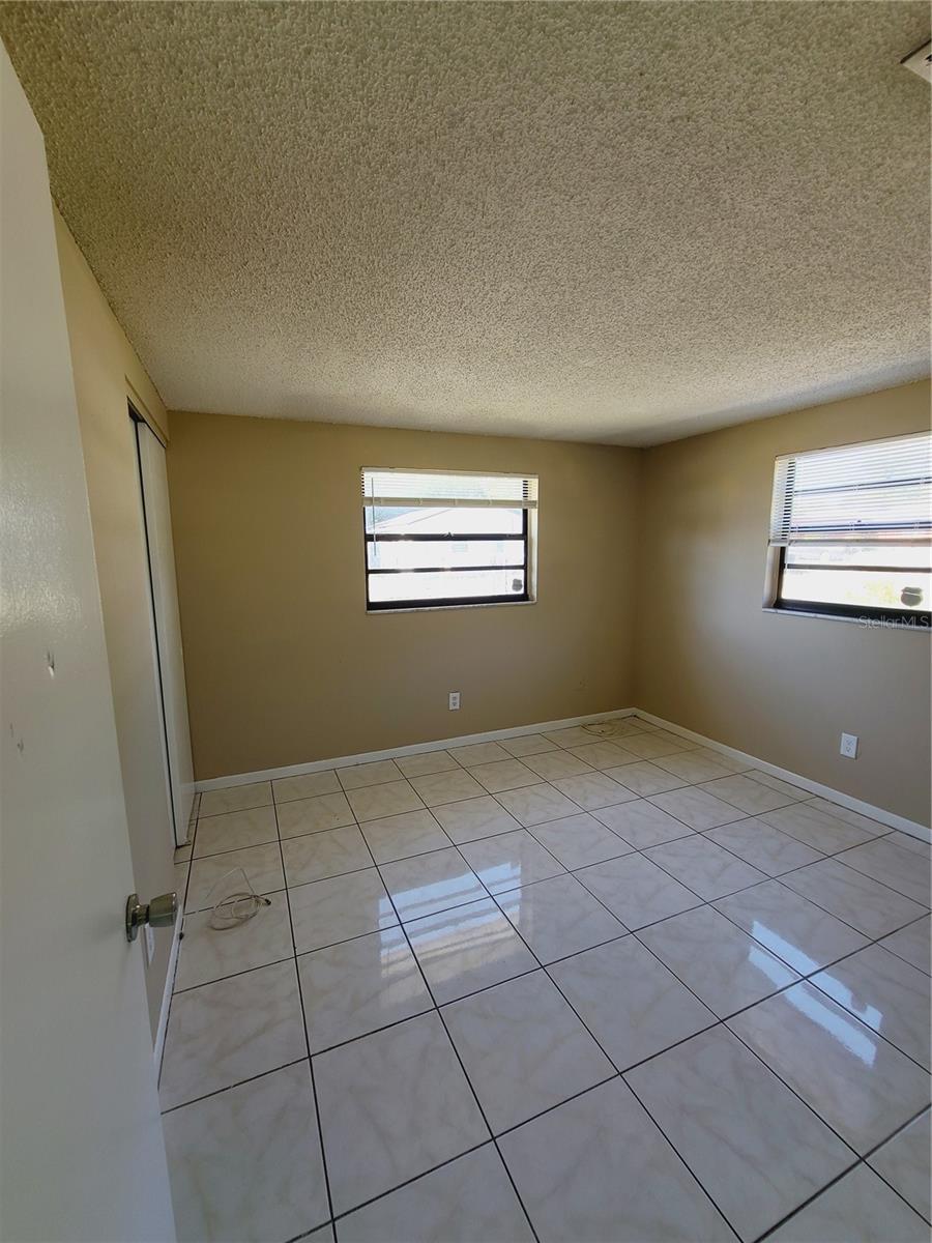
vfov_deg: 106.2
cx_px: 466
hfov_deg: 89.9
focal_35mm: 13
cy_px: 622
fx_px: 467
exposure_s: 1/60
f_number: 2.2
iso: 64
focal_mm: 2.2
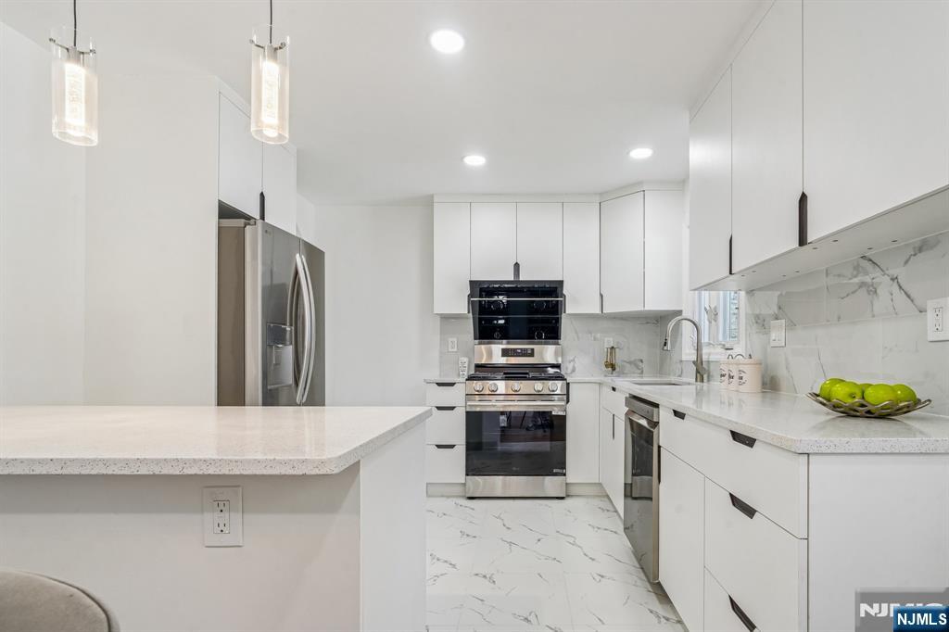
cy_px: 316
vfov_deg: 73.7
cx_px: 474
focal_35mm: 16
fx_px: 422
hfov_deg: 96.8
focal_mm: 16
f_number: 8
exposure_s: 1/50
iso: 500
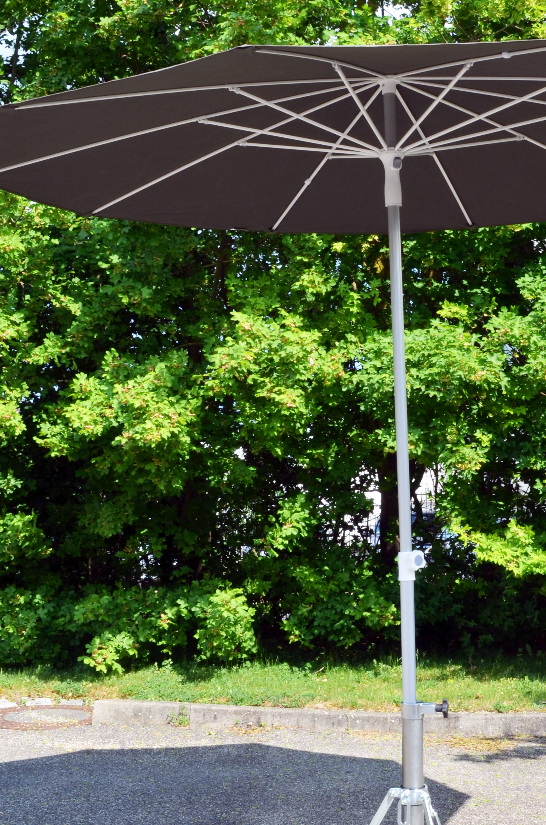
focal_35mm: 57
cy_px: 436
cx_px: 404
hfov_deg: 23.5
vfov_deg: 35.1
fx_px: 1303
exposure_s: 1/15
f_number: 16
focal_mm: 20
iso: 125
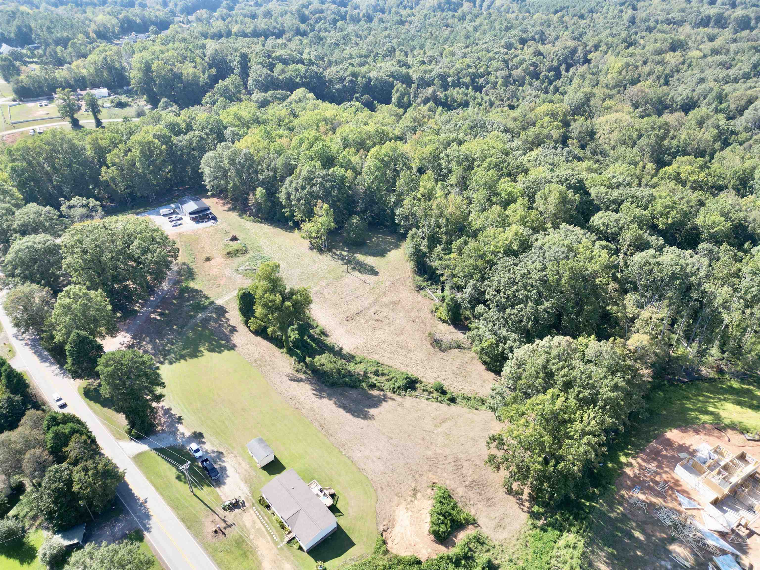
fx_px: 527
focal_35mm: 24
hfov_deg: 71.6
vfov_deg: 56.8
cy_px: 285
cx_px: 380
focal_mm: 6.72
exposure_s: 1/1000
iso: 140
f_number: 1.7
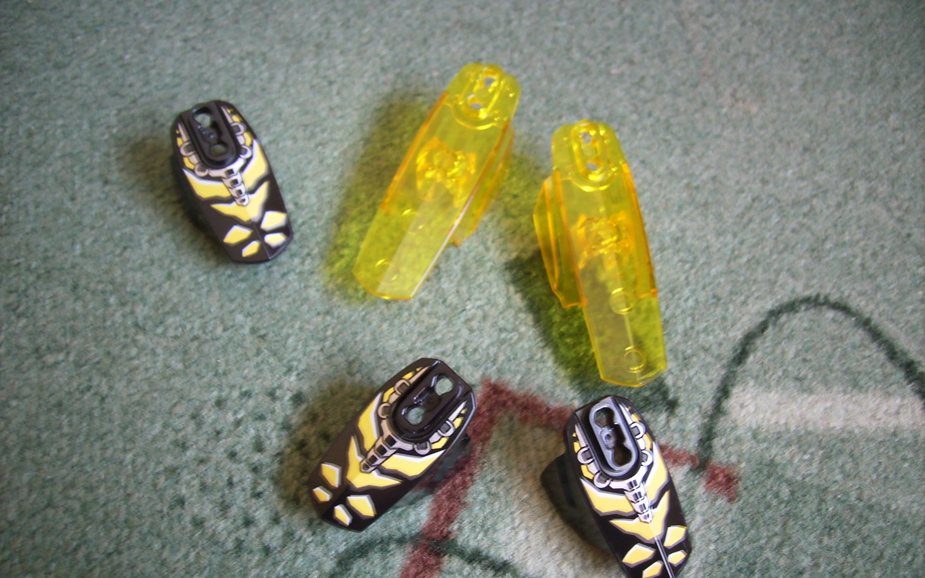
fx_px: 857
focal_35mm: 34
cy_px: 329
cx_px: 462
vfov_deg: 37.2
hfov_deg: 56.7
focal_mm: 5.99
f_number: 2.8
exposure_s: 1/4
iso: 50
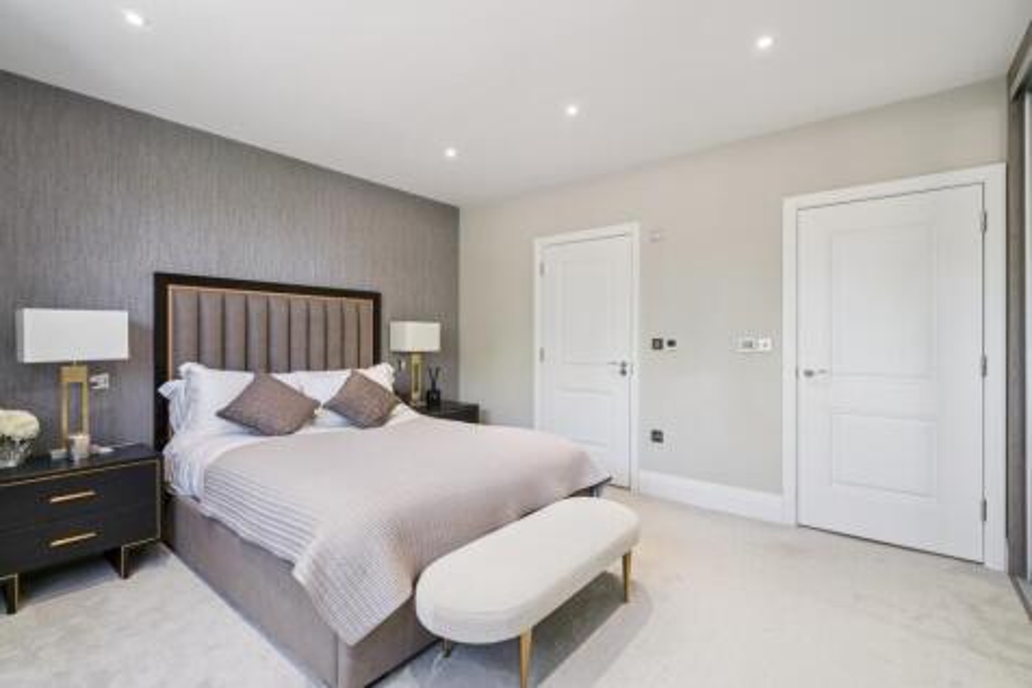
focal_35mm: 16
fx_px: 458
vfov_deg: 73.7
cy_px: 344
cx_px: 516
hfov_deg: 96.8
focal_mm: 16
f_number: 5.6
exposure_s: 1/40
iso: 640
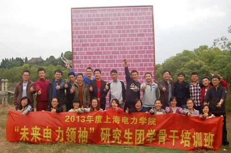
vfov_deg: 36.8
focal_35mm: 36
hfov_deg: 53.2
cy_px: 76
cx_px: 116
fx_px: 231
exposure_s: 1/125
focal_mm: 24
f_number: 5.6
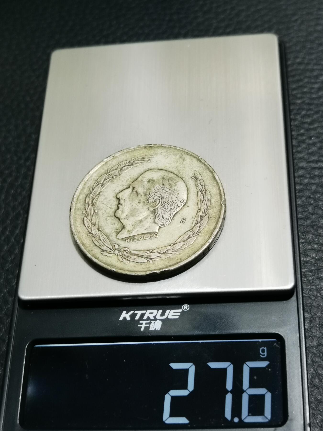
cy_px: 216
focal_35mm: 57
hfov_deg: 25.7
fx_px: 709
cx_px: 162
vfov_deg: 33.8
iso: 160
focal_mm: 6.67
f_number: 1.9
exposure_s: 1/100
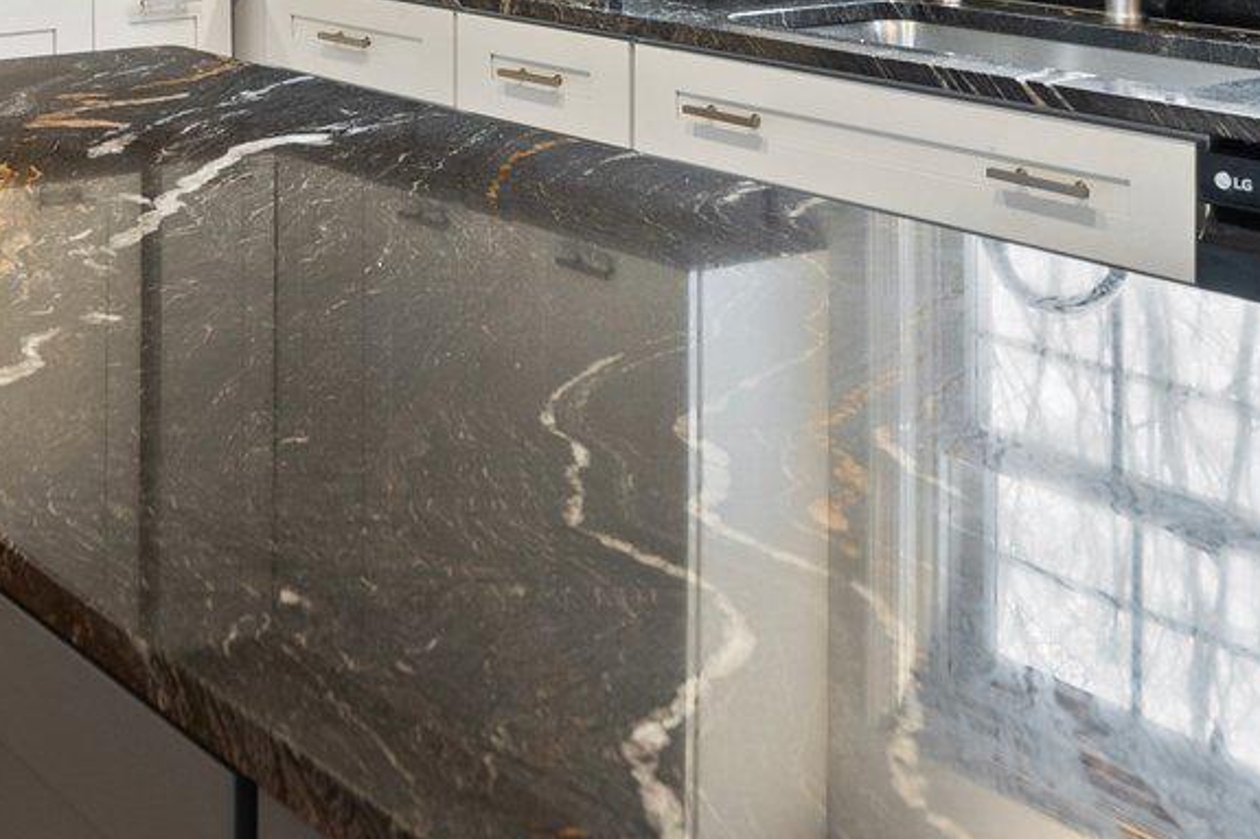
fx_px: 1994
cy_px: -242
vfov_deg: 21.5
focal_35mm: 57
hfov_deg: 33.0
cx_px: 96
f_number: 8
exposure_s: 1/4
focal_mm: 16
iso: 500
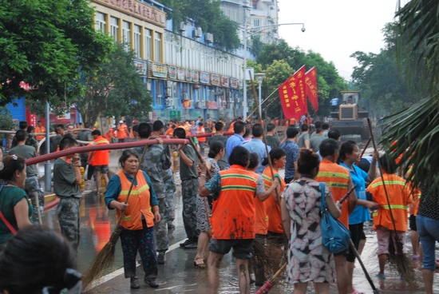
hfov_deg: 24.6
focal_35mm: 82
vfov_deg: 16.6
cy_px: 147
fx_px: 1007
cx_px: 220
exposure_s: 1/30
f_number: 5.6
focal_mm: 55
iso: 400
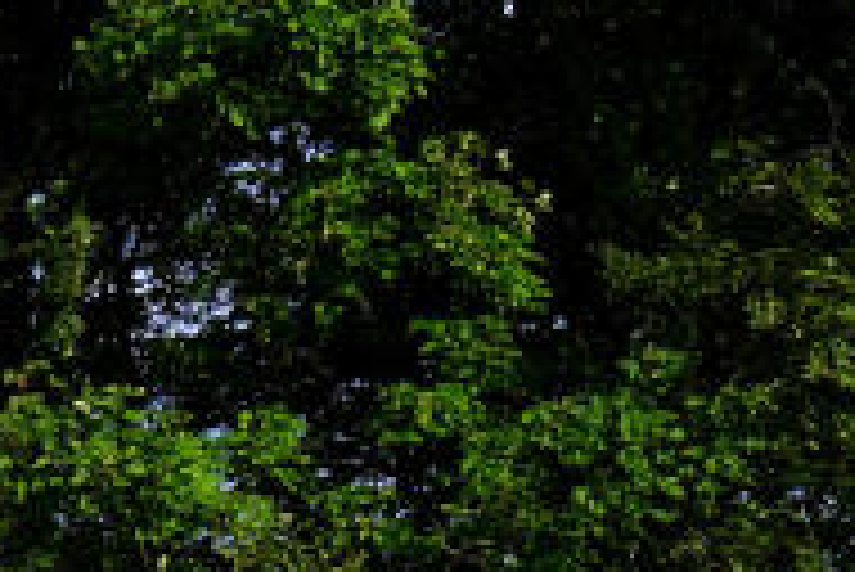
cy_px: 872
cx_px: -666
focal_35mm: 113
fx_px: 2686
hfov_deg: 15.6
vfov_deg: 11.6
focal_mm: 21
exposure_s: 1/1000
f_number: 5
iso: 100
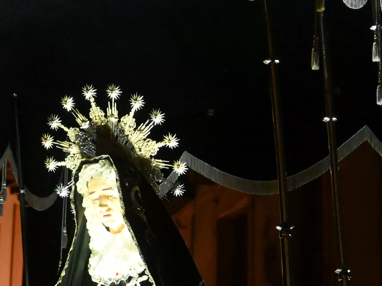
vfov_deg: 9.2
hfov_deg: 12.2
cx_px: 47
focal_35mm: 161
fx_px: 1777
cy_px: 208
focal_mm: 50
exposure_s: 1/30
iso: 12800
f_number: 6.3
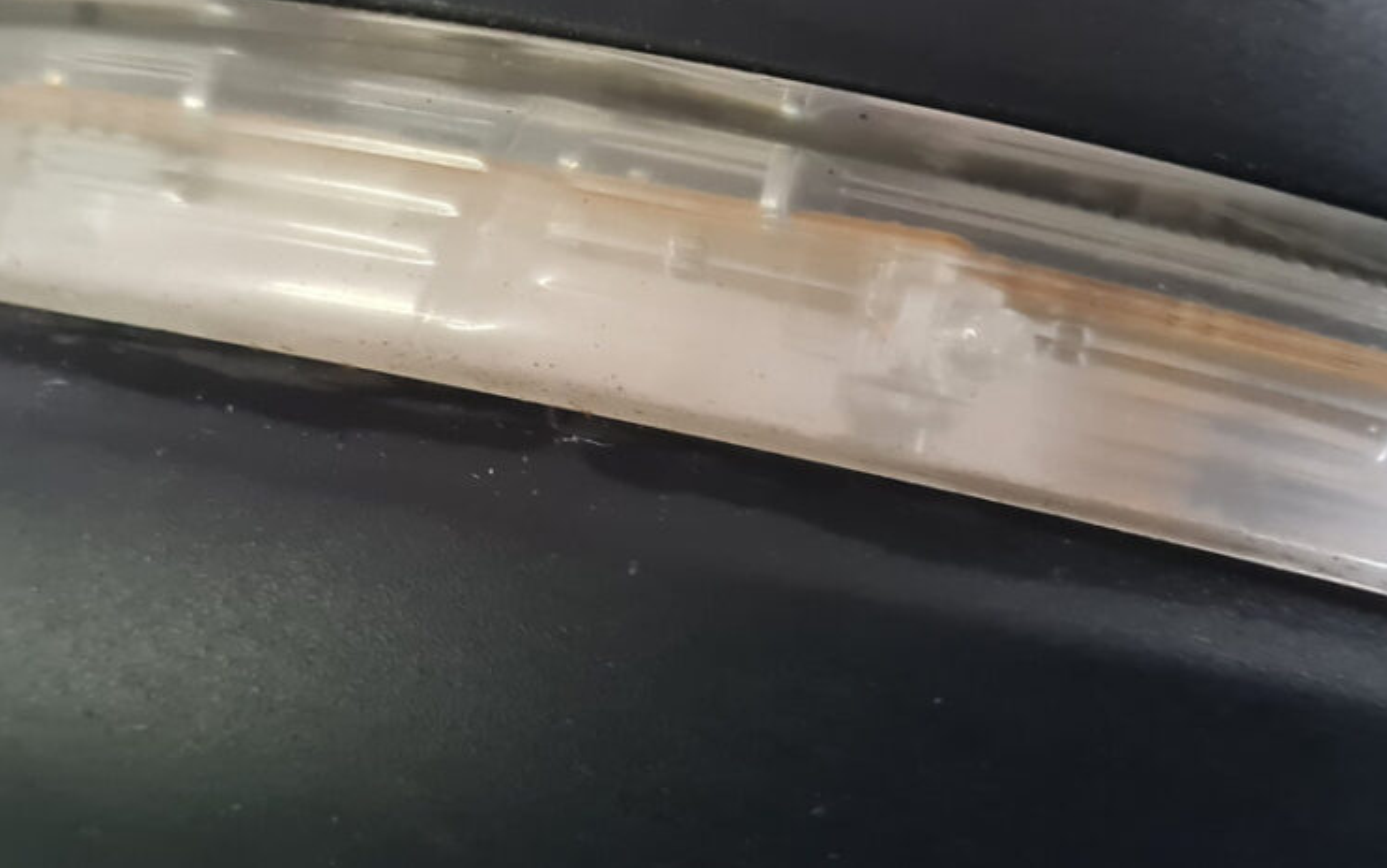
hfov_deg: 38.8
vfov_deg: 24.9
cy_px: 408
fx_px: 1966
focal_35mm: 52
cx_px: 649
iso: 640
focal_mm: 5.4
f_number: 1.8
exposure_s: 1/50
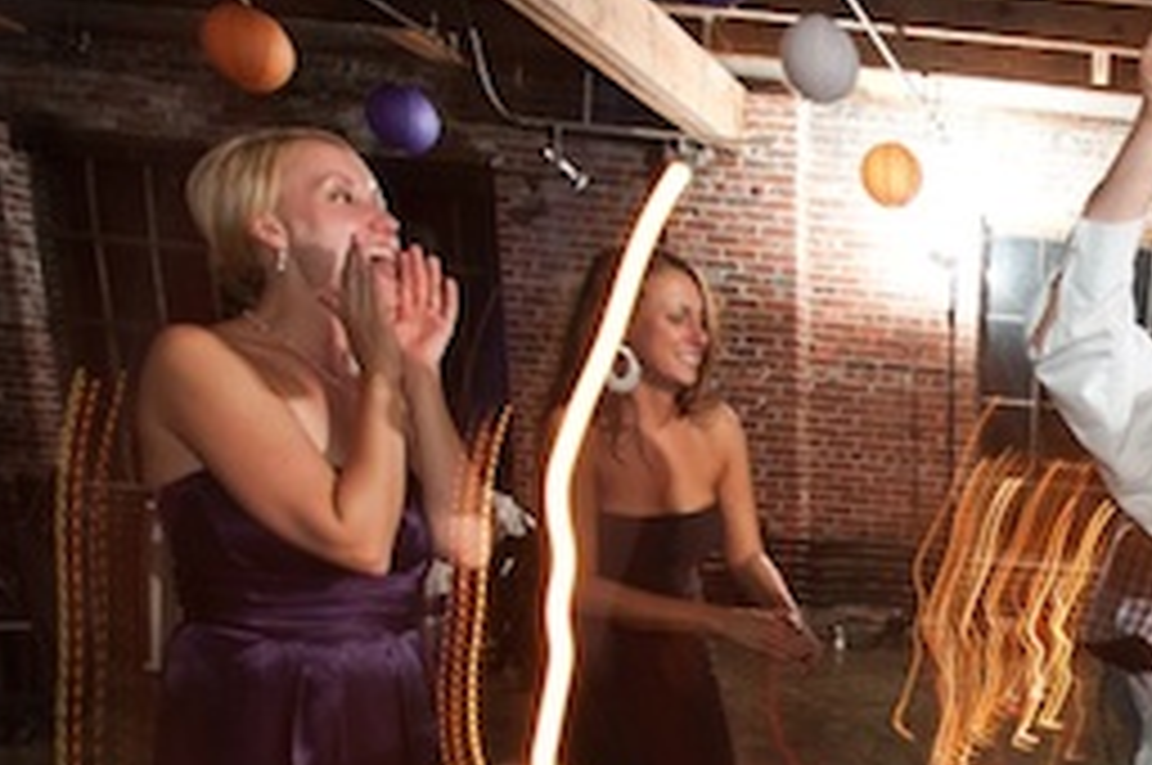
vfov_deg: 34.2
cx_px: 1215
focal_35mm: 35
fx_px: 1119
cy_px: 774
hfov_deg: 44.1
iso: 400
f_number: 6.3
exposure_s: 1/1.67
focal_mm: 14
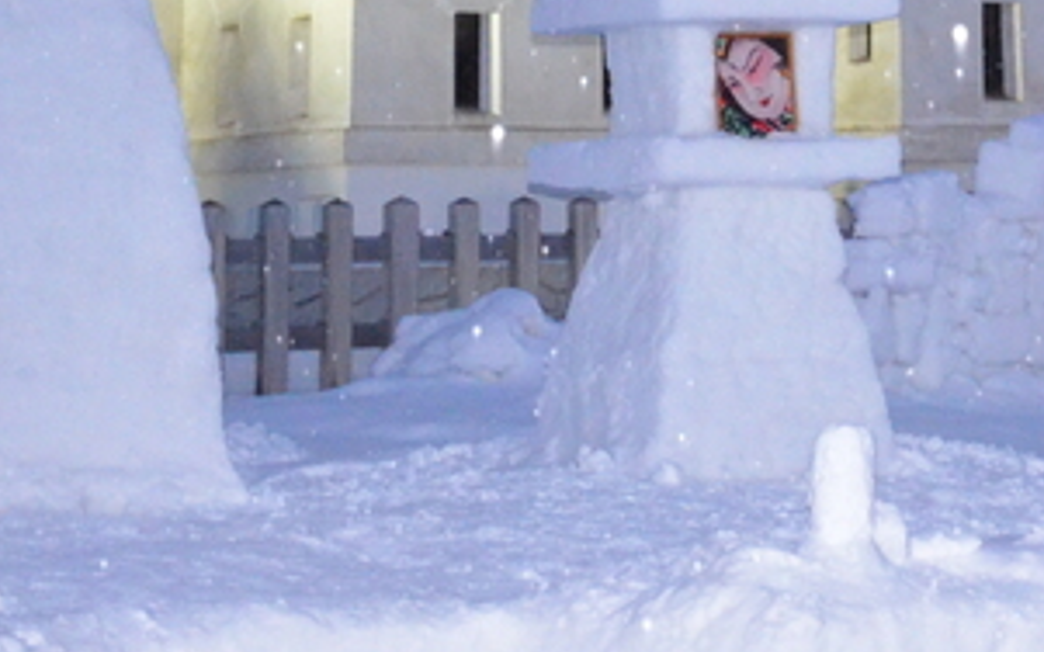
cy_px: -650
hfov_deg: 15.4
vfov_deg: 9.2
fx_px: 3812
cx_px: 975
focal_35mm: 134
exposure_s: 1/60
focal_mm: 22
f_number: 7.1
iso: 4000
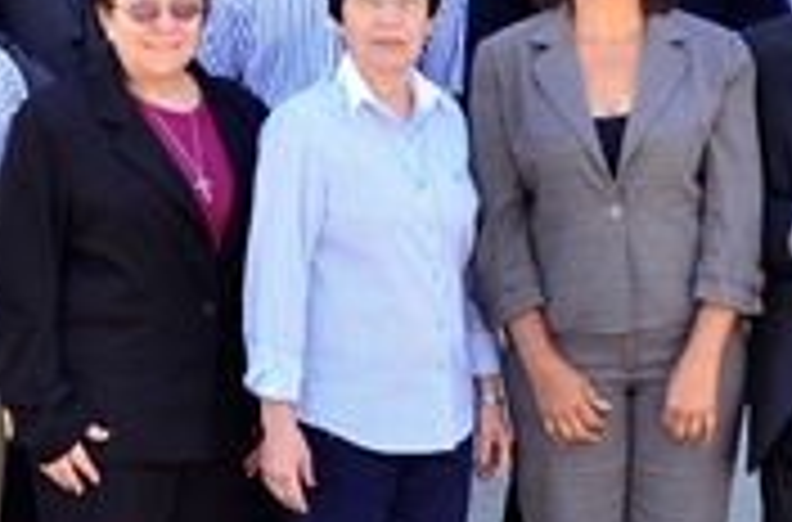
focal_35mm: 164
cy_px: 63
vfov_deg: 8.3
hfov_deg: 12.6
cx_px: 360
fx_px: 3595
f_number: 6.3
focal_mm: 30
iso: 1000
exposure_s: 1/400
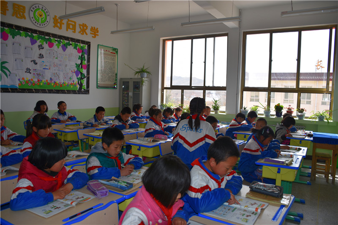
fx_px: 253
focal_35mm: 27
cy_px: 112
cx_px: 169
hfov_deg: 67.4
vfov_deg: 47.9
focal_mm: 18
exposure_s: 1/250
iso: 100
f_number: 3.5
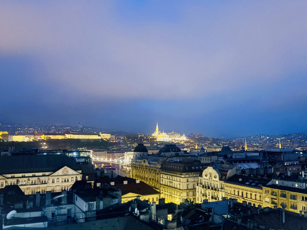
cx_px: 154
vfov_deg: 53.1
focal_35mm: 26
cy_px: 115
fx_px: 231
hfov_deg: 67.3
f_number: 1.6
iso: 1000
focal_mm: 5.96
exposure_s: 1/17
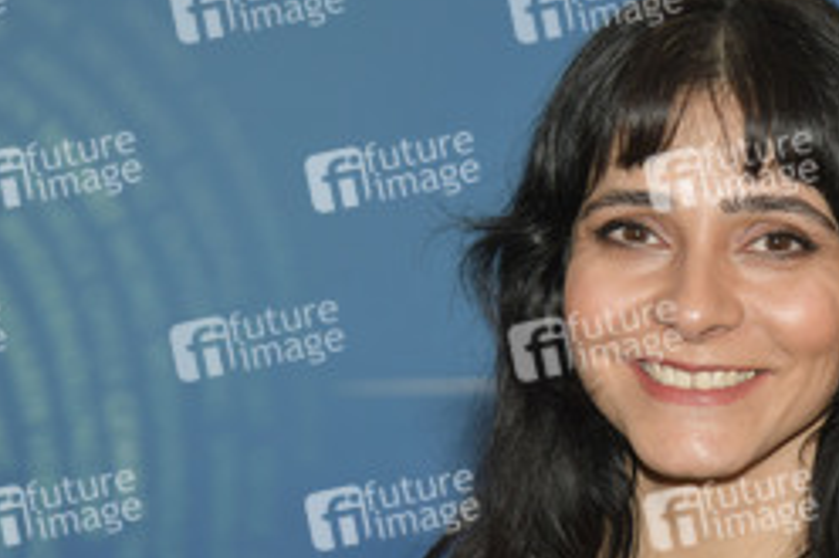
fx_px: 4448
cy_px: 426
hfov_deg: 10.7
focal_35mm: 191
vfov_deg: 7.2
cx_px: 641
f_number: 5.6
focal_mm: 105
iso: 640
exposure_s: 1/200
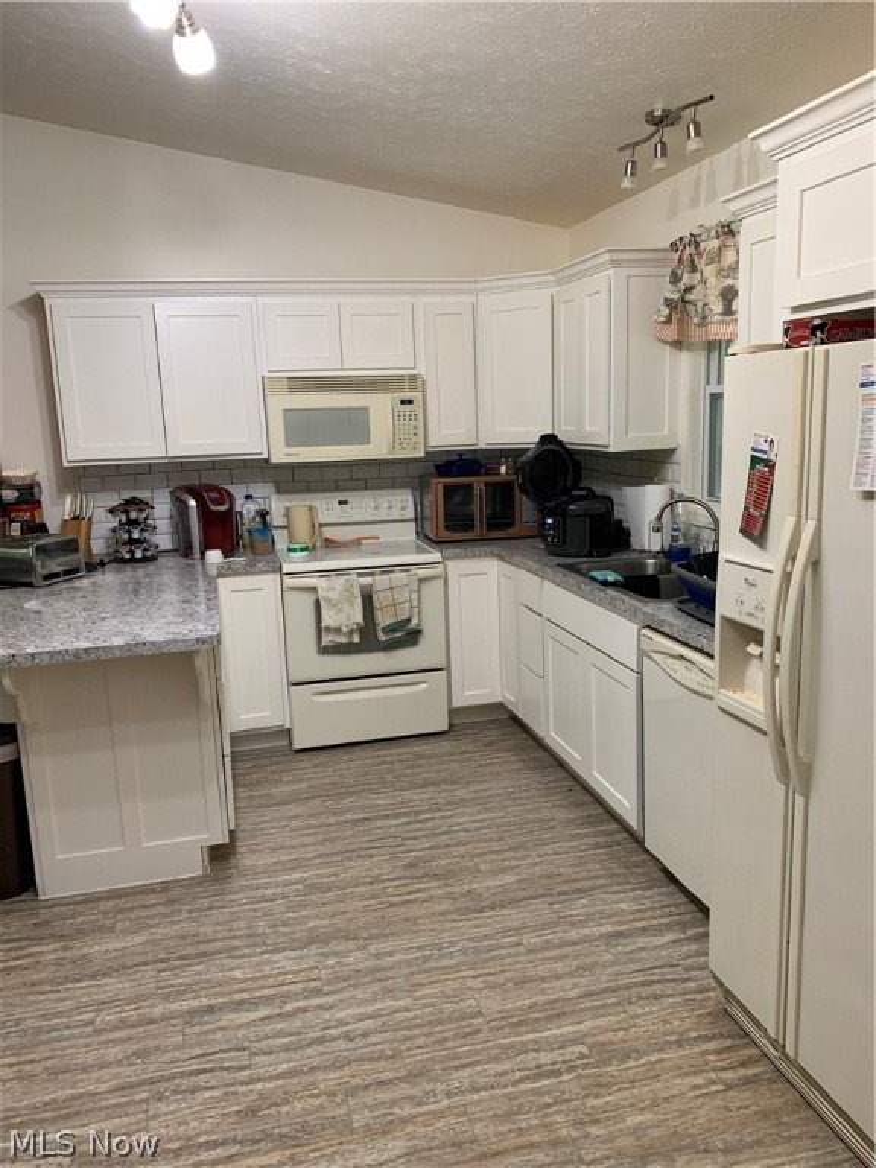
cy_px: 584
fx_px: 877
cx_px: 438
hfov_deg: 53.1
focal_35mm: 26
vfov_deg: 67.3
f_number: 1.8
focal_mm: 4.25
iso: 125
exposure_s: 1/60
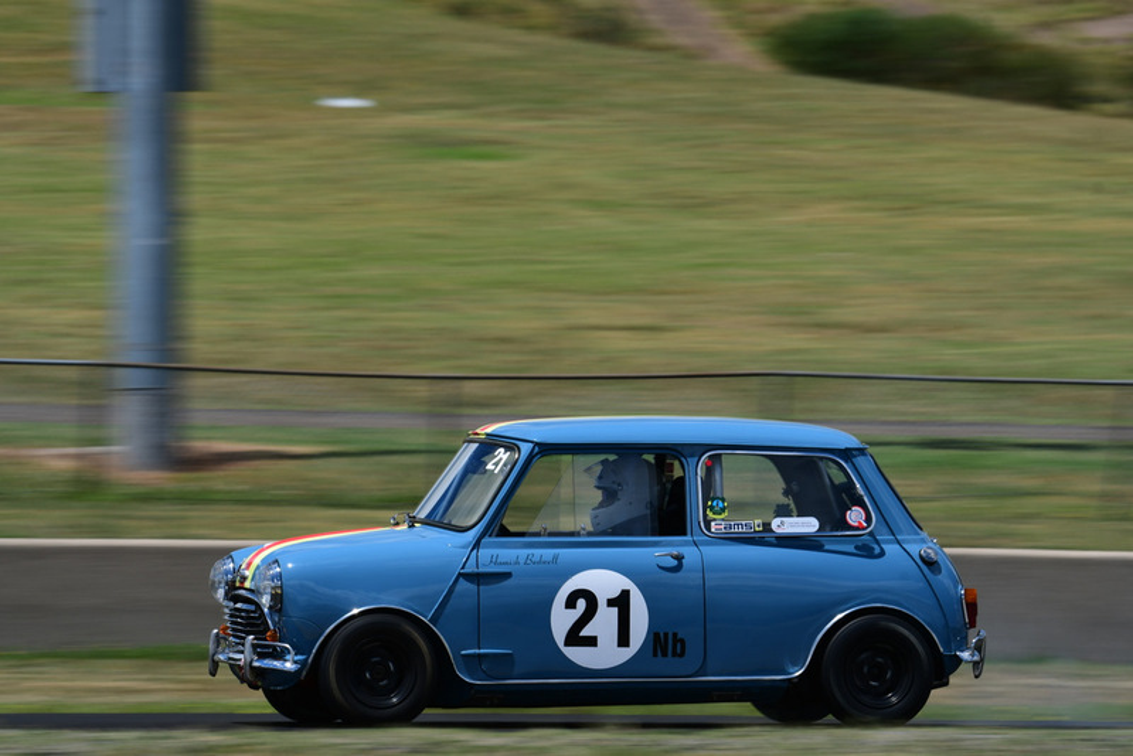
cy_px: 378
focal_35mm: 248
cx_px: 566
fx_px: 7792
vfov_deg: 5.6
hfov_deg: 8.3
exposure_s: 1/200
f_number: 14
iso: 160
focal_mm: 165
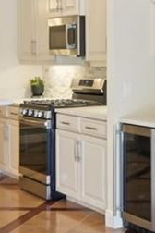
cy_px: 55
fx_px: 575
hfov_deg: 13.9
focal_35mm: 89
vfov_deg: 22.6
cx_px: 268
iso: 400
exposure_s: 1/15
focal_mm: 14
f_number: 8
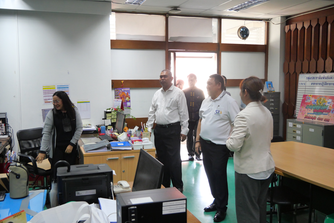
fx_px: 325
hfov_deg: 54.4
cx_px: 167
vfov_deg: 37.9
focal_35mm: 35
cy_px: 112
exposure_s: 1/100
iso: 1600
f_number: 3.8
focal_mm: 17
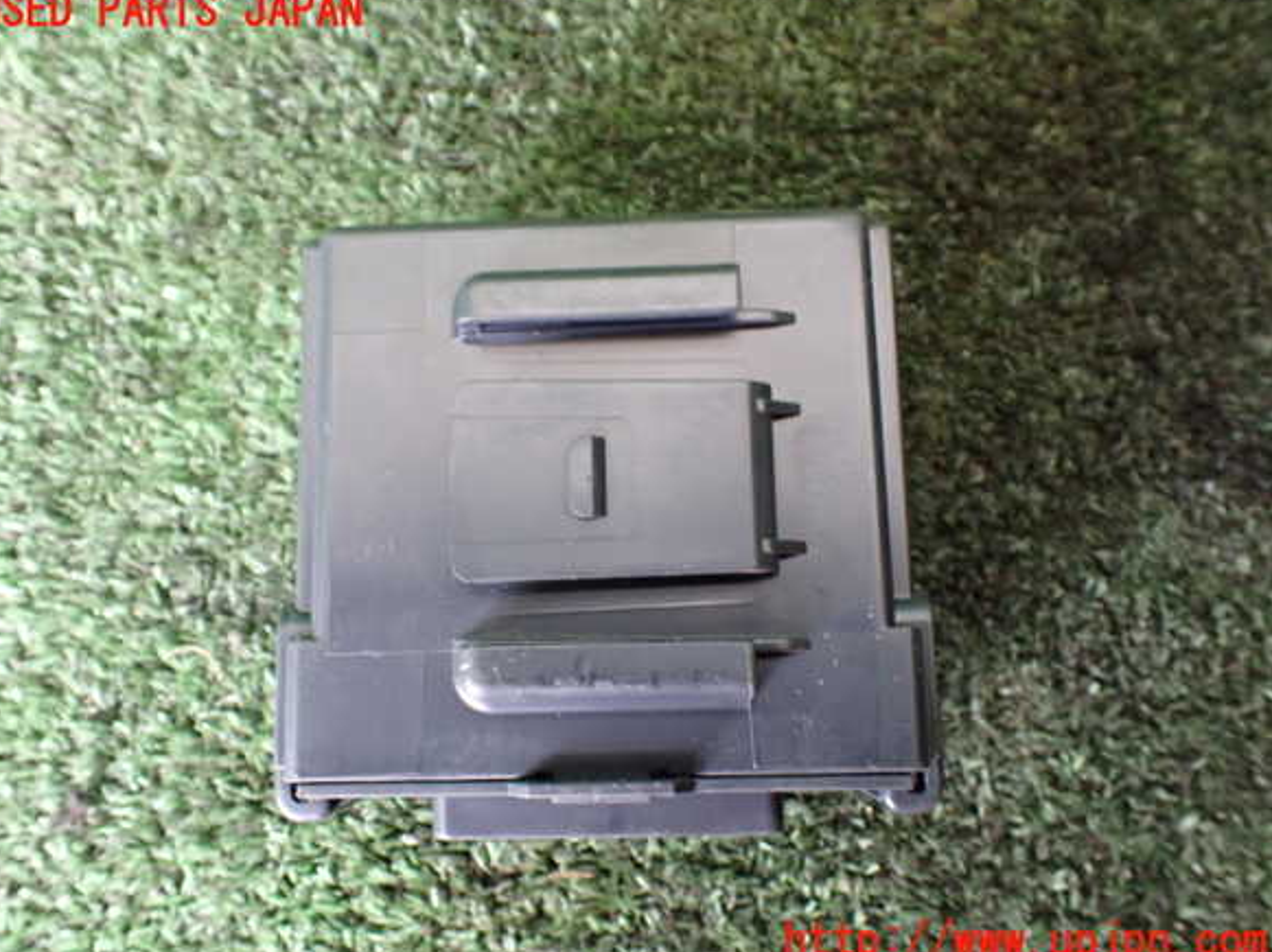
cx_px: 622
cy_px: 477
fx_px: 1138
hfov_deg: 58.4
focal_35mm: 31
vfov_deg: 45.4
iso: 1000
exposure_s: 1/30
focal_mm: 5.4
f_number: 2.3
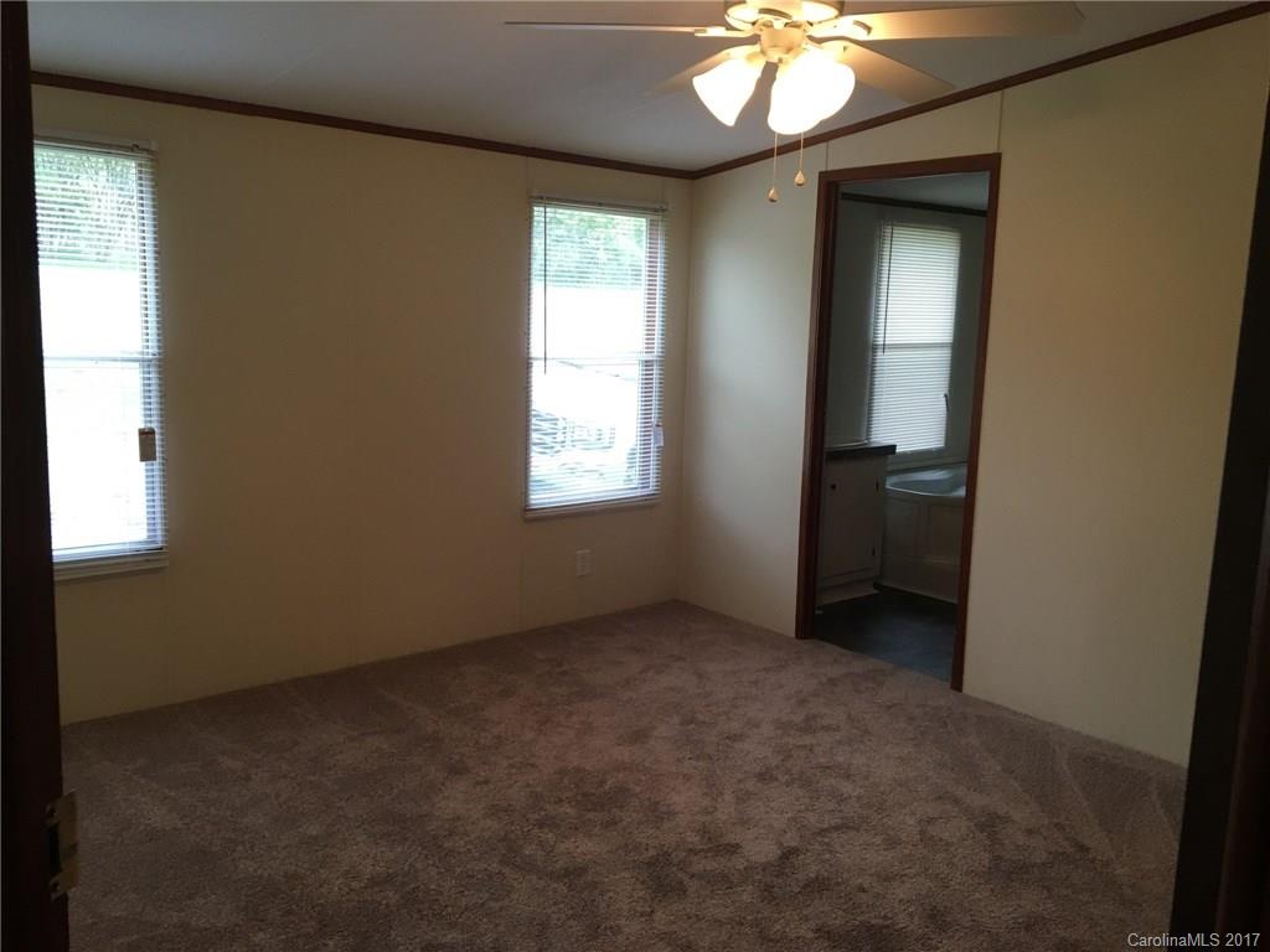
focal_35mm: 29
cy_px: 476
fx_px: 1064
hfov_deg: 61.7
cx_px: 635
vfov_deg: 48.2
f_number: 2.2
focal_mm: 4.15
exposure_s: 1/30
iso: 40
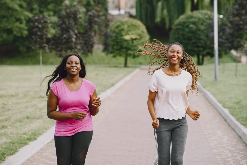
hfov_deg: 23.9
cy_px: 82
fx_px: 583
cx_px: 124
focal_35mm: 85
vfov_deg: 16.1
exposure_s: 1/1000
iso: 200
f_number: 2.5
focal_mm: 85
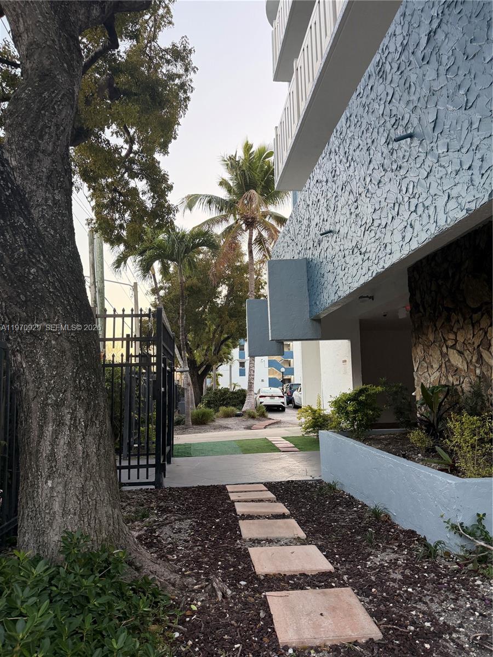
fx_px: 456
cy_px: 328
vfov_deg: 71.6
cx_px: 246
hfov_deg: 56.8
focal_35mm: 24
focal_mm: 6.76
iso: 200
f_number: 1.78
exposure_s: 1/174
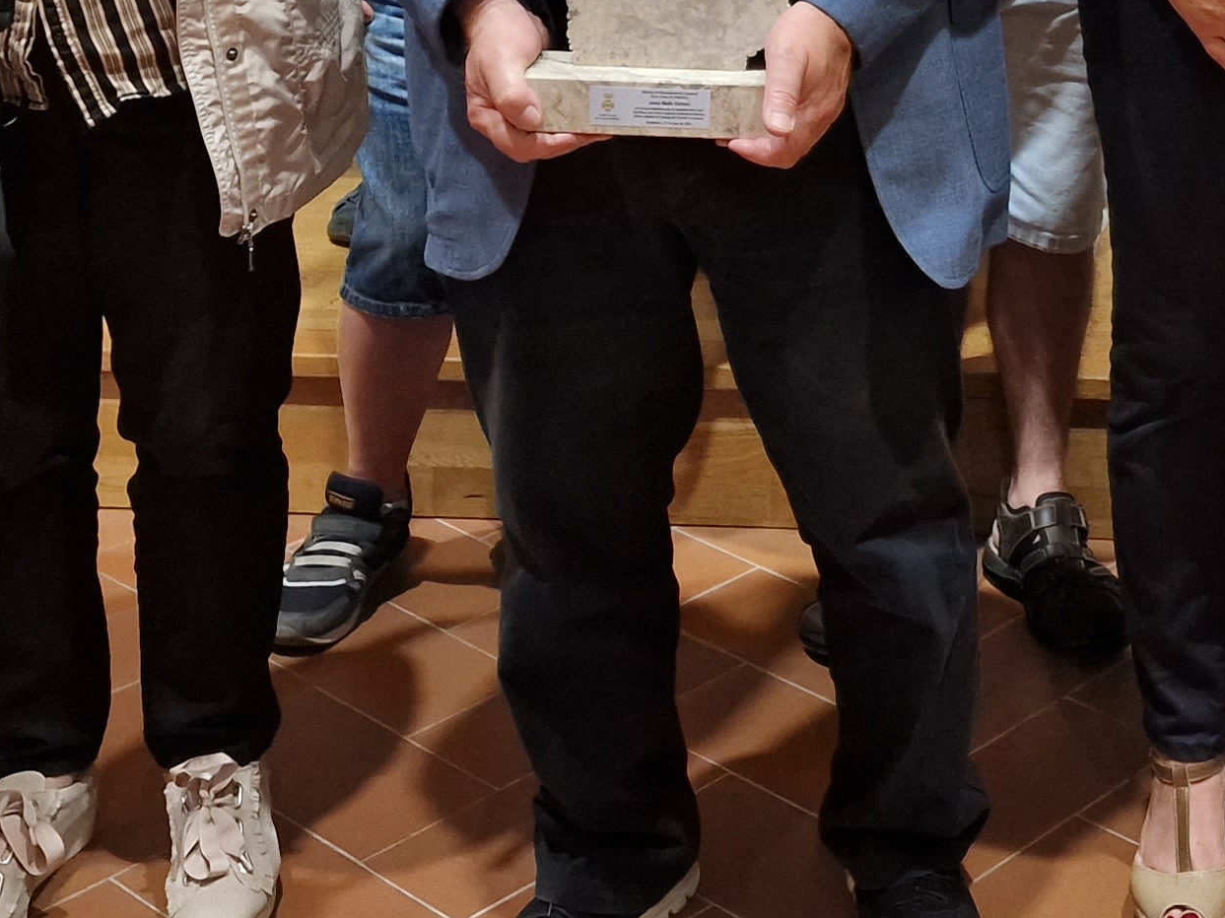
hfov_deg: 24.9
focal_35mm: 74
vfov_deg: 18.2
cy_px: -346
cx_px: 1259
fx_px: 2618
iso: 320
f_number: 1.8
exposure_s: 1/100
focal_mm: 6.4
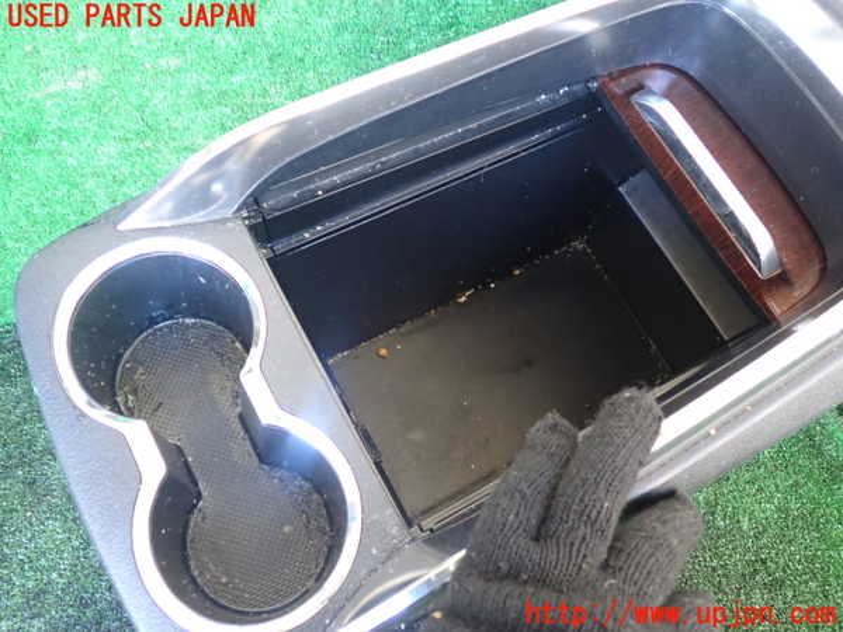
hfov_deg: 60.0
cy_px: 316
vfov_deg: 46.8
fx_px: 731
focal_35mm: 30
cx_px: 422
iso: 800
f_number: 2.3
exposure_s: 1/25
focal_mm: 5.4
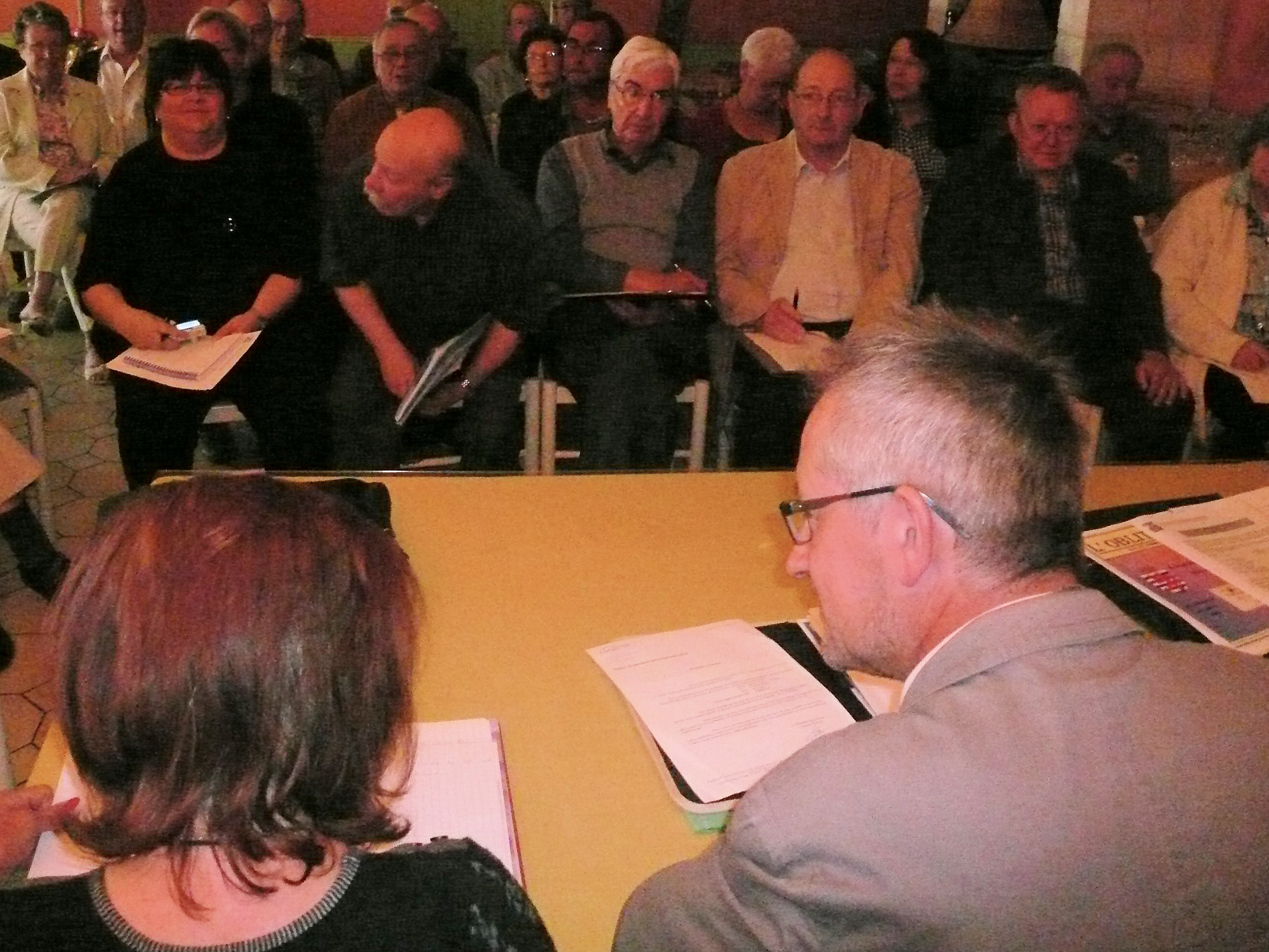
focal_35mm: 33
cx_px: 552
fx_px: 1210
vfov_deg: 42.8
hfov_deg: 55.2
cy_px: 397
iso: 800
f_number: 2.8
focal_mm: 4.6
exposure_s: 1/80
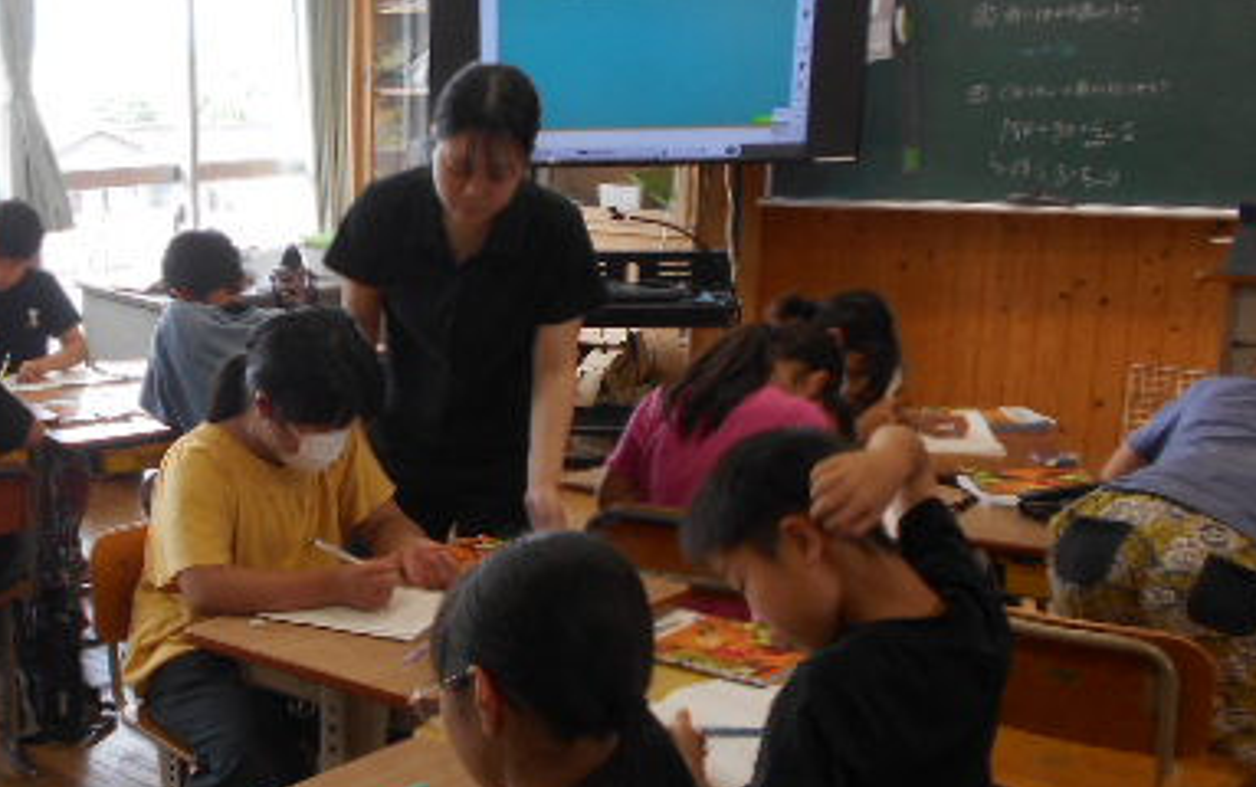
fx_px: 1576
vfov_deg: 28.0
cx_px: 220
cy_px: 485
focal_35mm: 46
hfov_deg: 41.3
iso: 80
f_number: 3.2
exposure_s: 1/50
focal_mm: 4.6
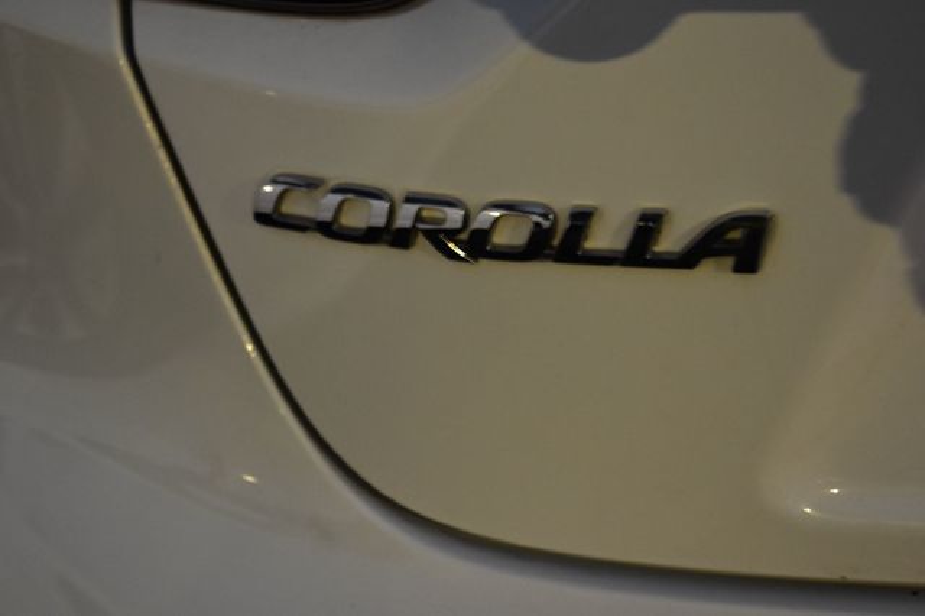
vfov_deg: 18.2
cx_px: 462
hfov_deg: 27.0
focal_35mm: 75
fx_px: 1926
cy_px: 308
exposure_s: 1/5
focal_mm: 50
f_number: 5.6
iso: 1600
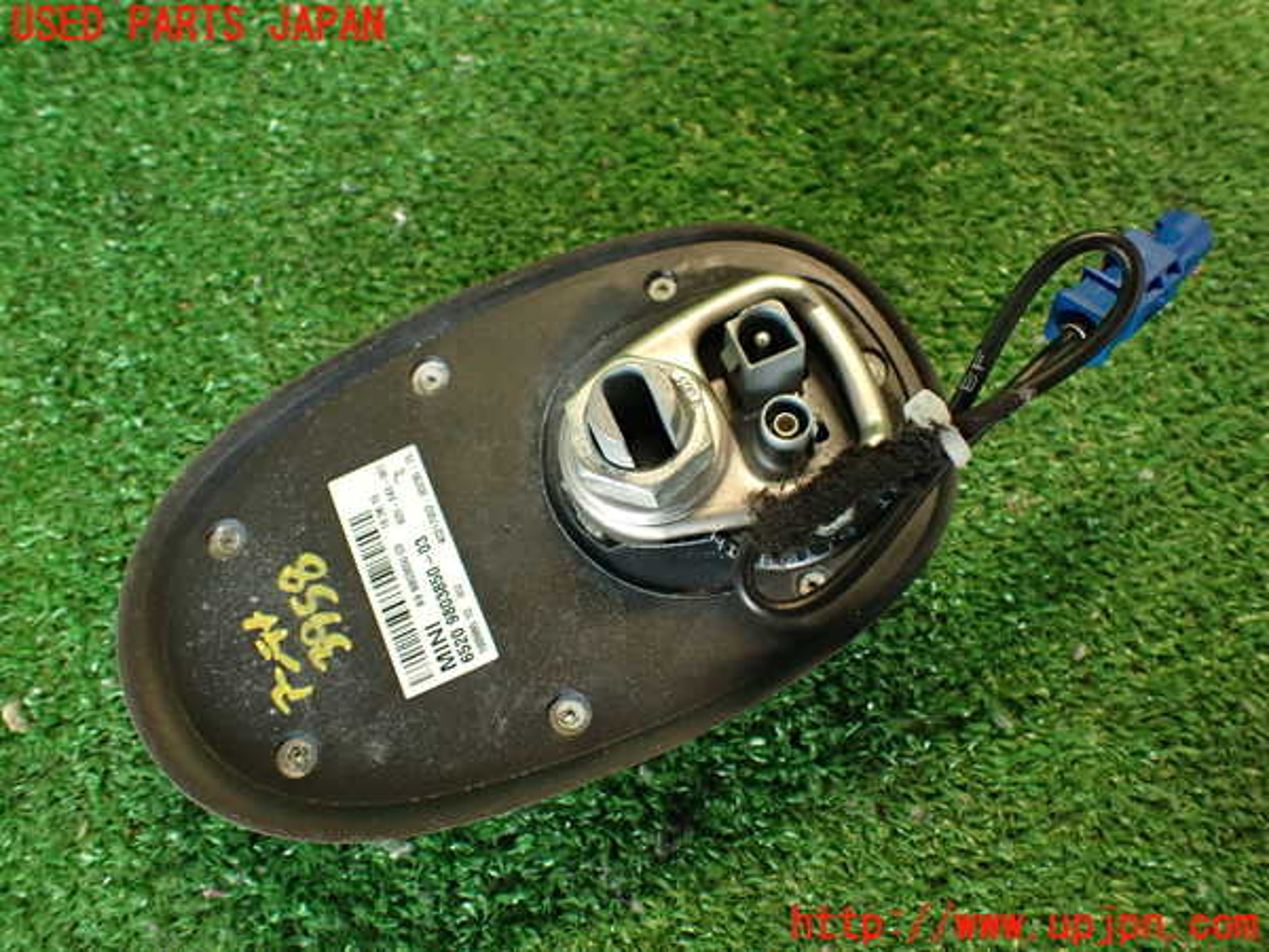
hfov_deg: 60.0
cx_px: 634
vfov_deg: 46.8
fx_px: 1100
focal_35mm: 30
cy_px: 476
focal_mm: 5.4
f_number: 2.3
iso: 250
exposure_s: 1/30
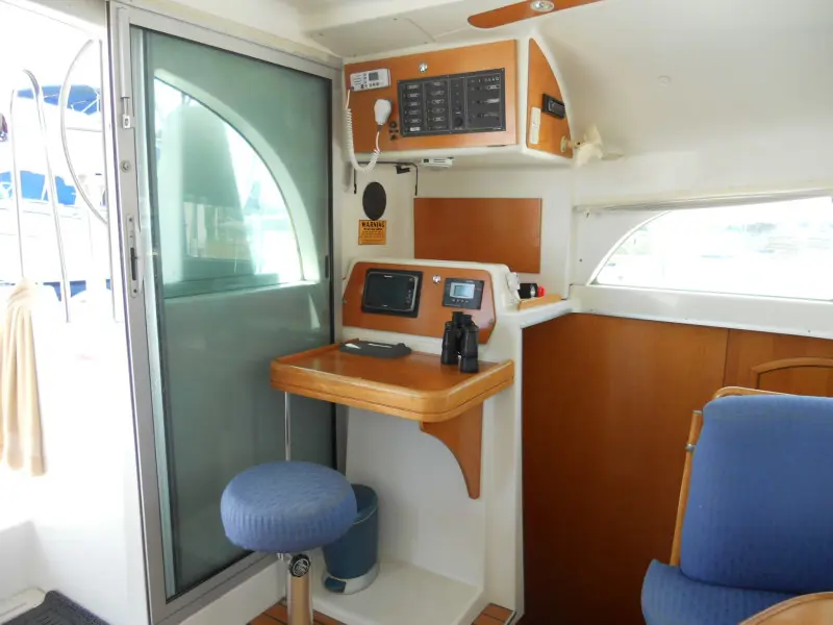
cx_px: 416
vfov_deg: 51.4
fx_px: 650
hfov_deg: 65.3
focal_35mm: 27
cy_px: 312
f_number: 3.2
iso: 80
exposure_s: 1/80
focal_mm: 4.9
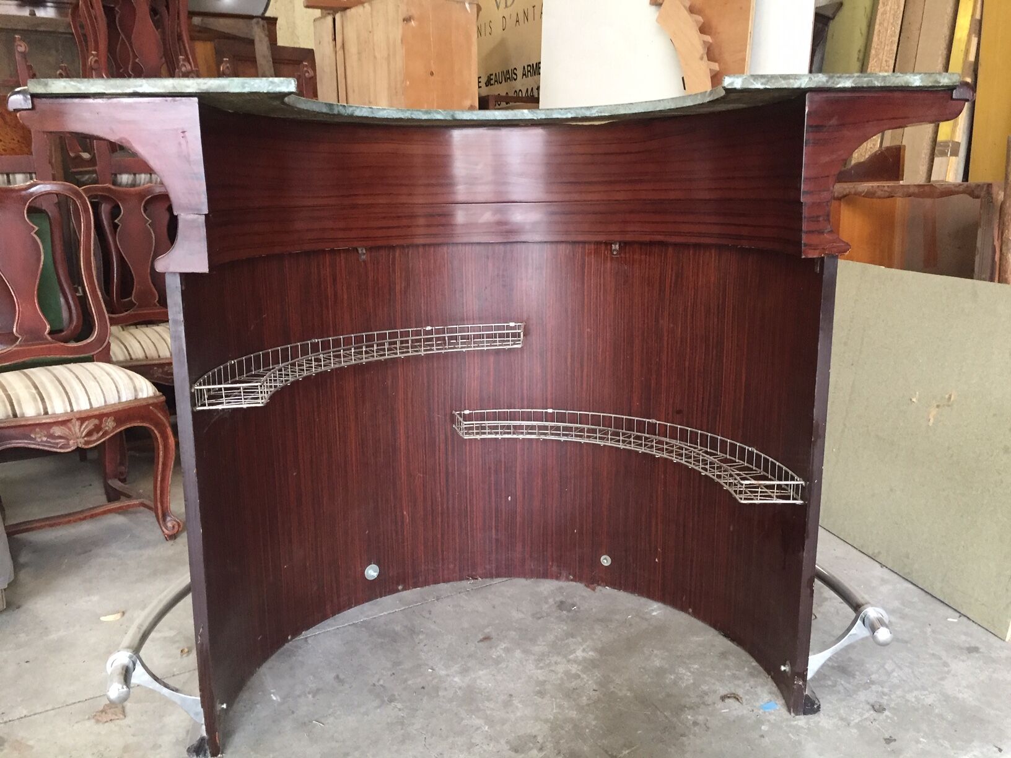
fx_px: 847
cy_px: 379
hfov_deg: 61.7
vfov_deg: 48.2
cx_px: 506
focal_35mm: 29
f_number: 2.2
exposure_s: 1/33
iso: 250
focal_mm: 4.15
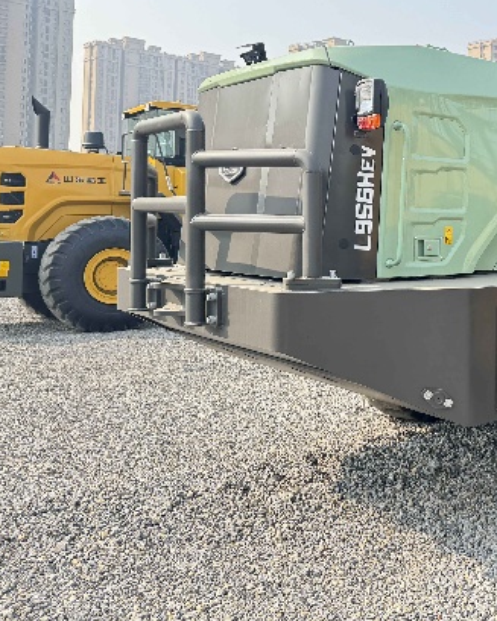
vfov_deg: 44.4
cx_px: 508
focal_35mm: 41
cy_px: 233
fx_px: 754
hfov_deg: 33.1
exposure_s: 1/1010
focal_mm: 6.86
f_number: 1.78
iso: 80
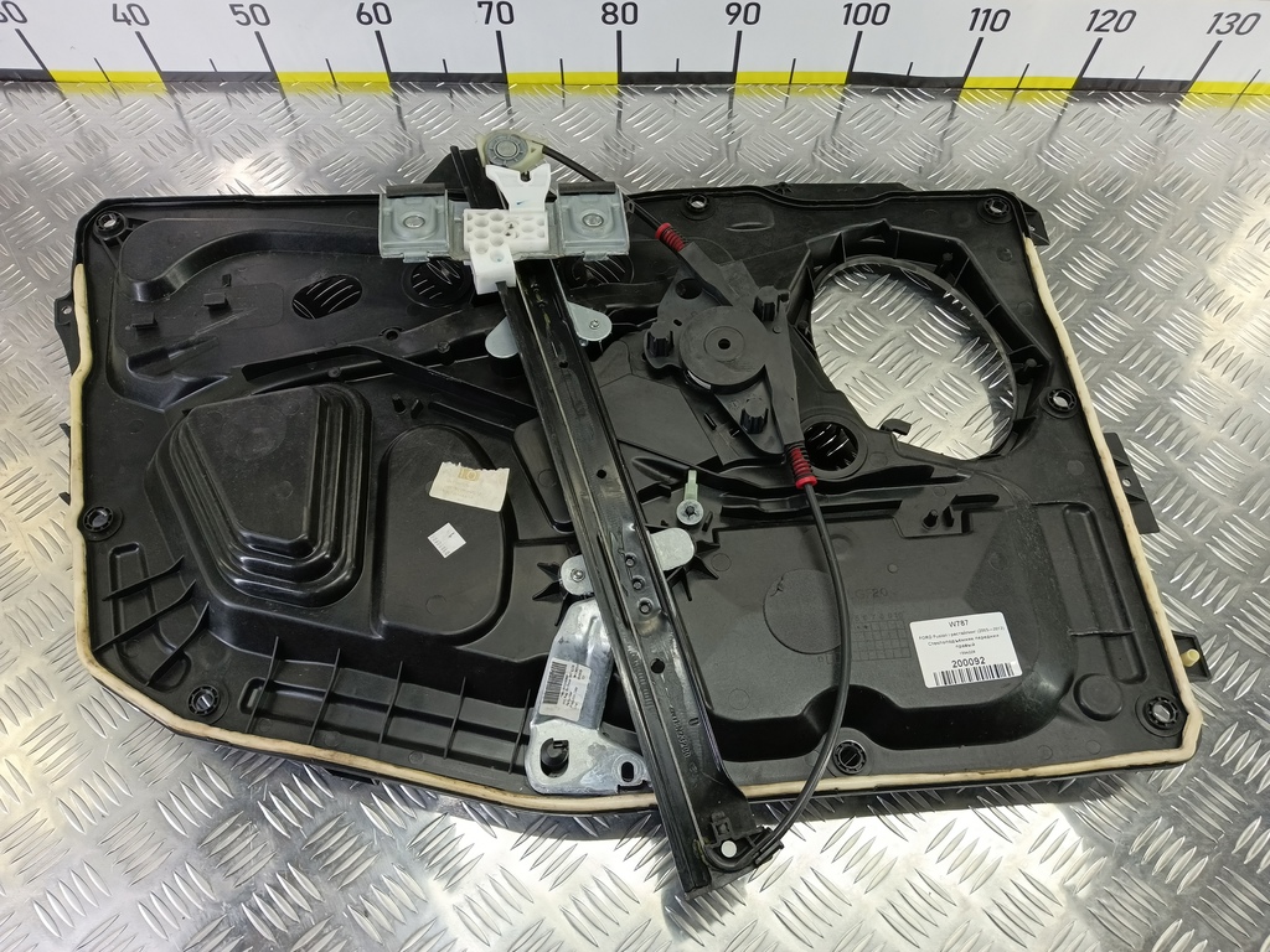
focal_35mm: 23
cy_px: 476
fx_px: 844
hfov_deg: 73.9
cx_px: 635
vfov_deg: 58.9
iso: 140
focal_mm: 4.11
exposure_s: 1/50
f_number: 1.6
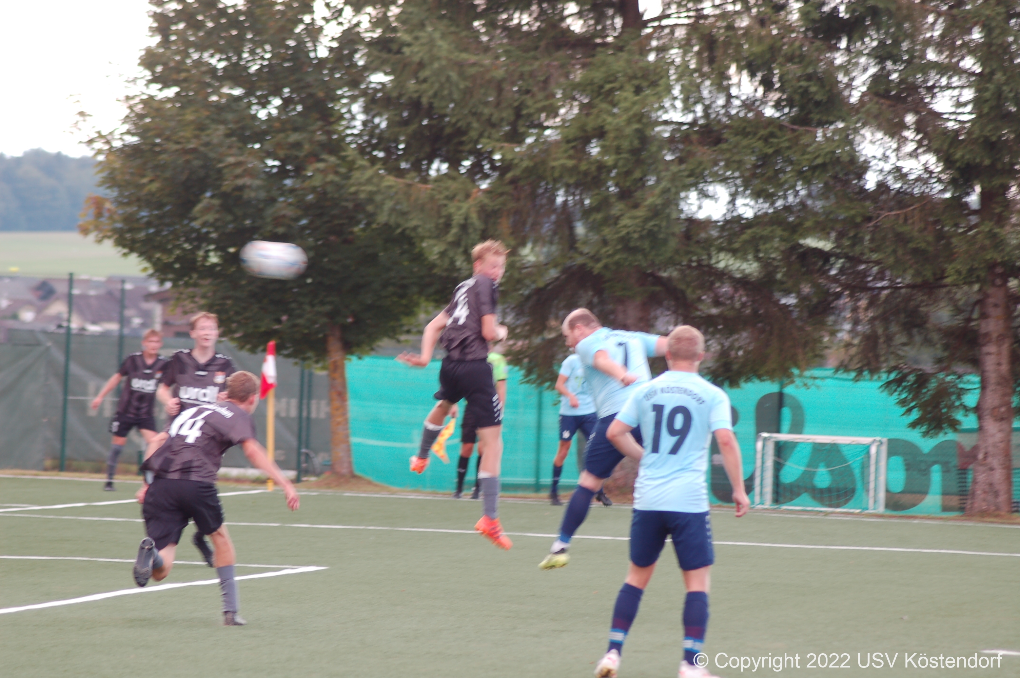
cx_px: 510
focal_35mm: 232
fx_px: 6582
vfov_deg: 5.9
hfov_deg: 8.9
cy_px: 339
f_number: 4.8
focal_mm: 155
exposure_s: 1/100
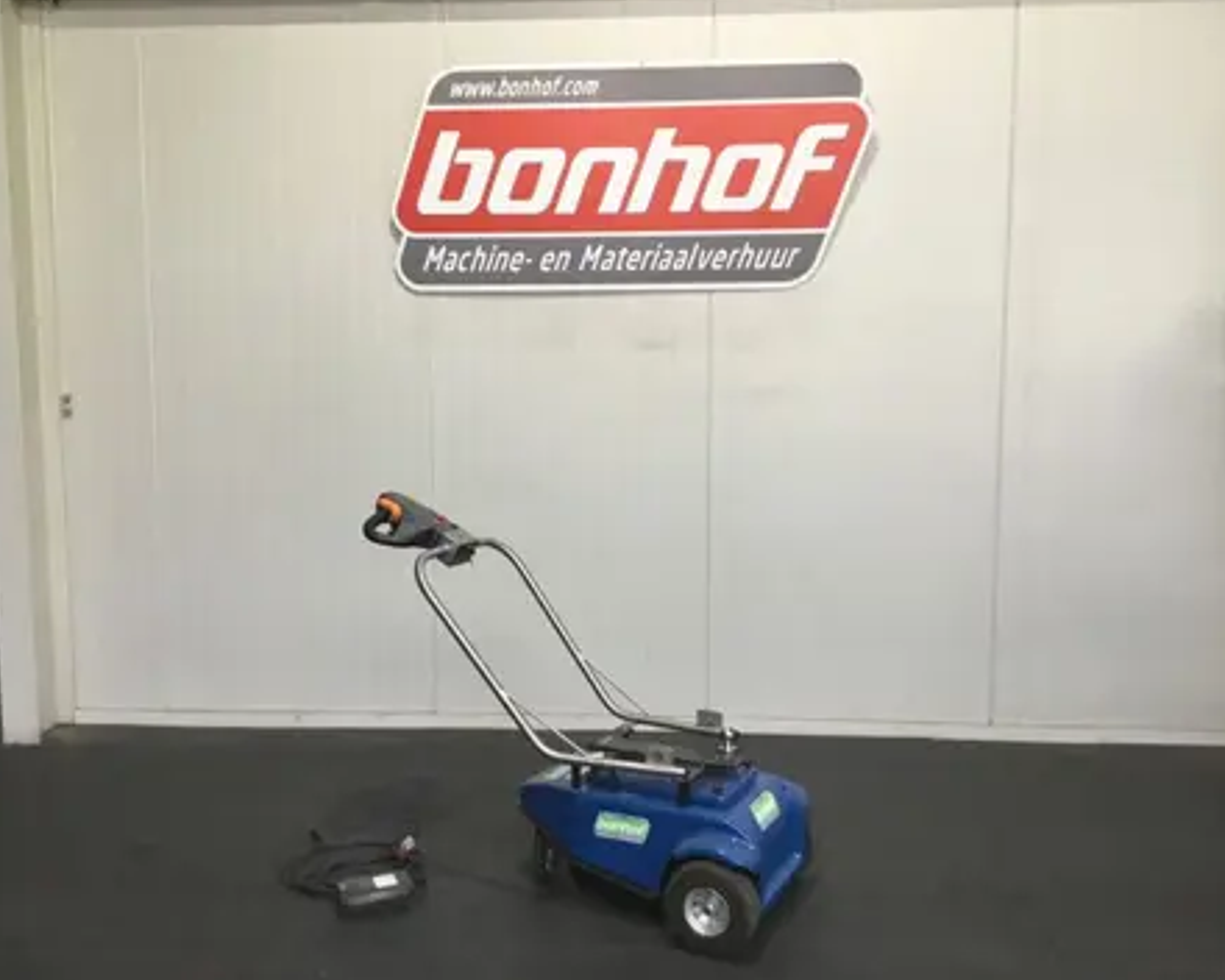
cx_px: 615
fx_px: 1196
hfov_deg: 54.2
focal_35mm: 33
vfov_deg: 44.5
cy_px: 482
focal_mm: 3.3
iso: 64
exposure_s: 1/33
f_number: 2.4
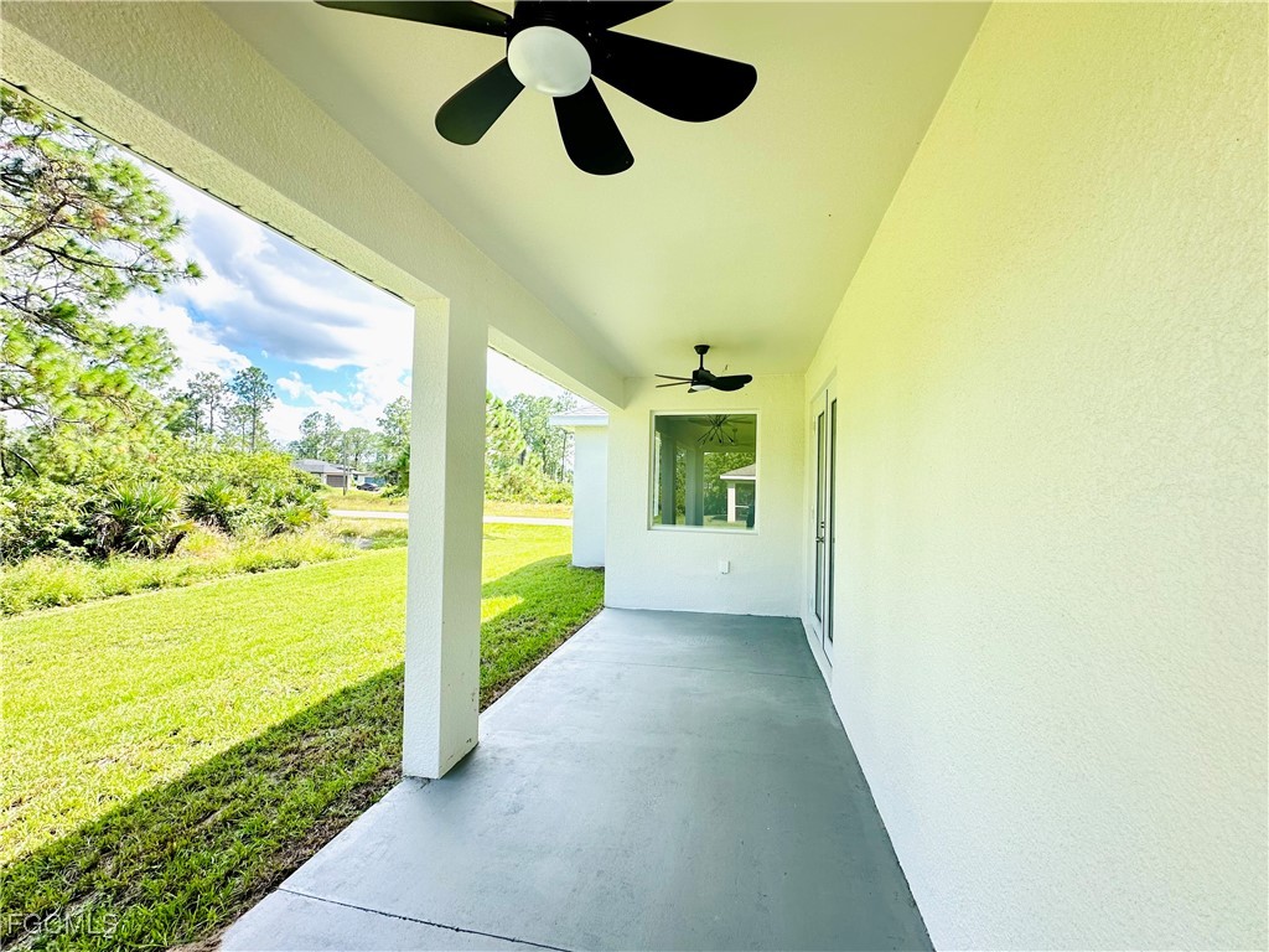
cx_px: 634
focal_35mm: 14
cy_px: 476
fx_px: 513
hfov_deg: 102.1
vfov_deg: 85.7
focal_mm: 2.22
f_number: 2.2
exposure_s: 1/276
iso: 40
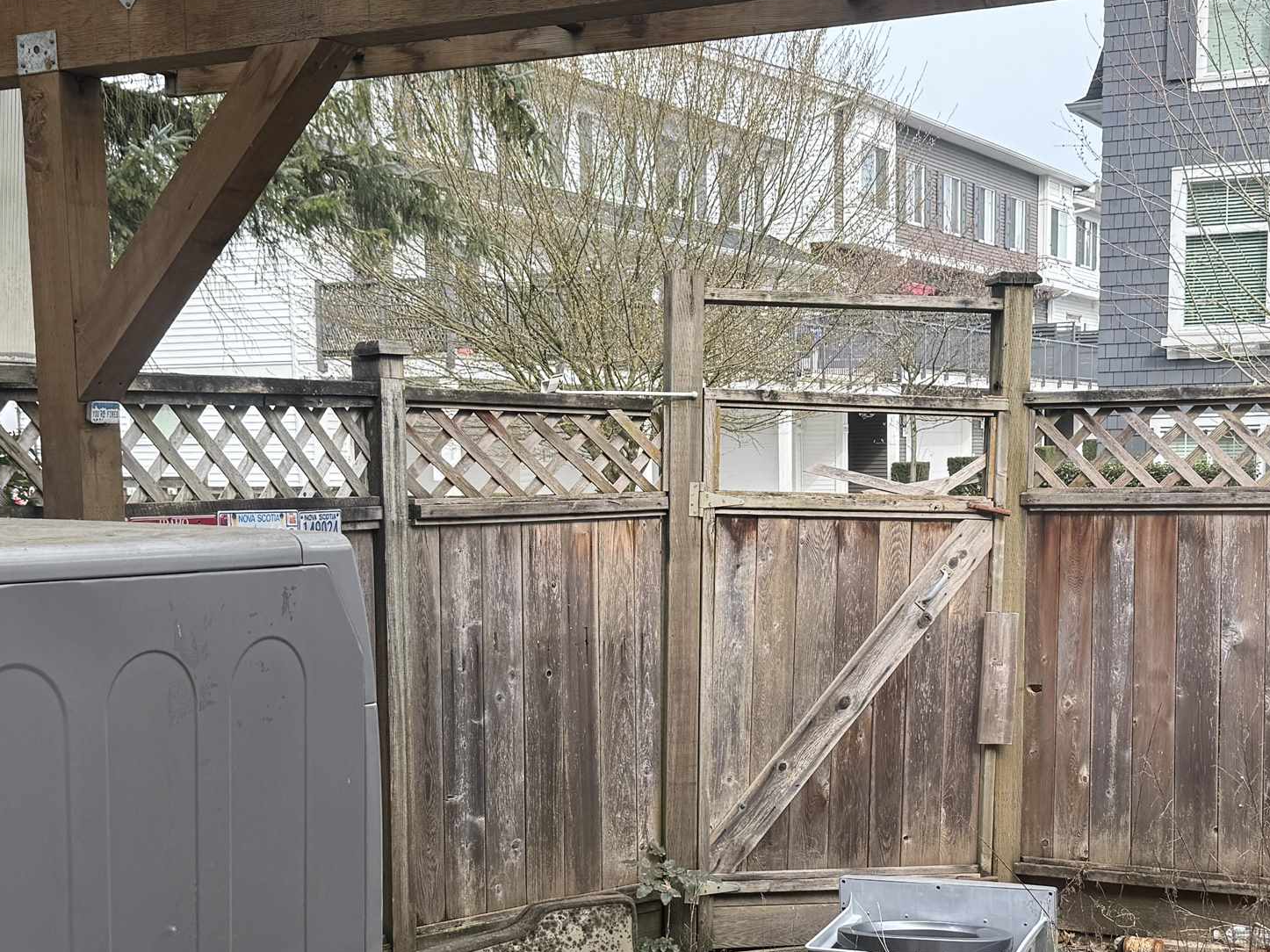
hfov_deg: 37.4
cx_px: 731
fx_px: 1871
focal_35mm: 51
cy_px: 632
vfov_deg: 28.4
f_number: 1.78
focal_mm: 6.76
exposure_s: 1/730
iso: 80
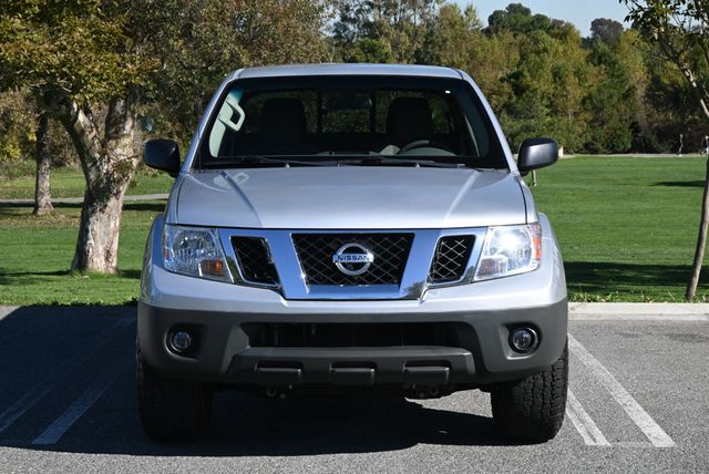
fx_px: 1478
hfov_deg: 27.0
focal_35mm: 75
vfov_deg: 18.2
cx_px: 354
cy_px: 237
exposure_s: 1/250
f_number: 6.3
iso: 140
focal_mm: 50
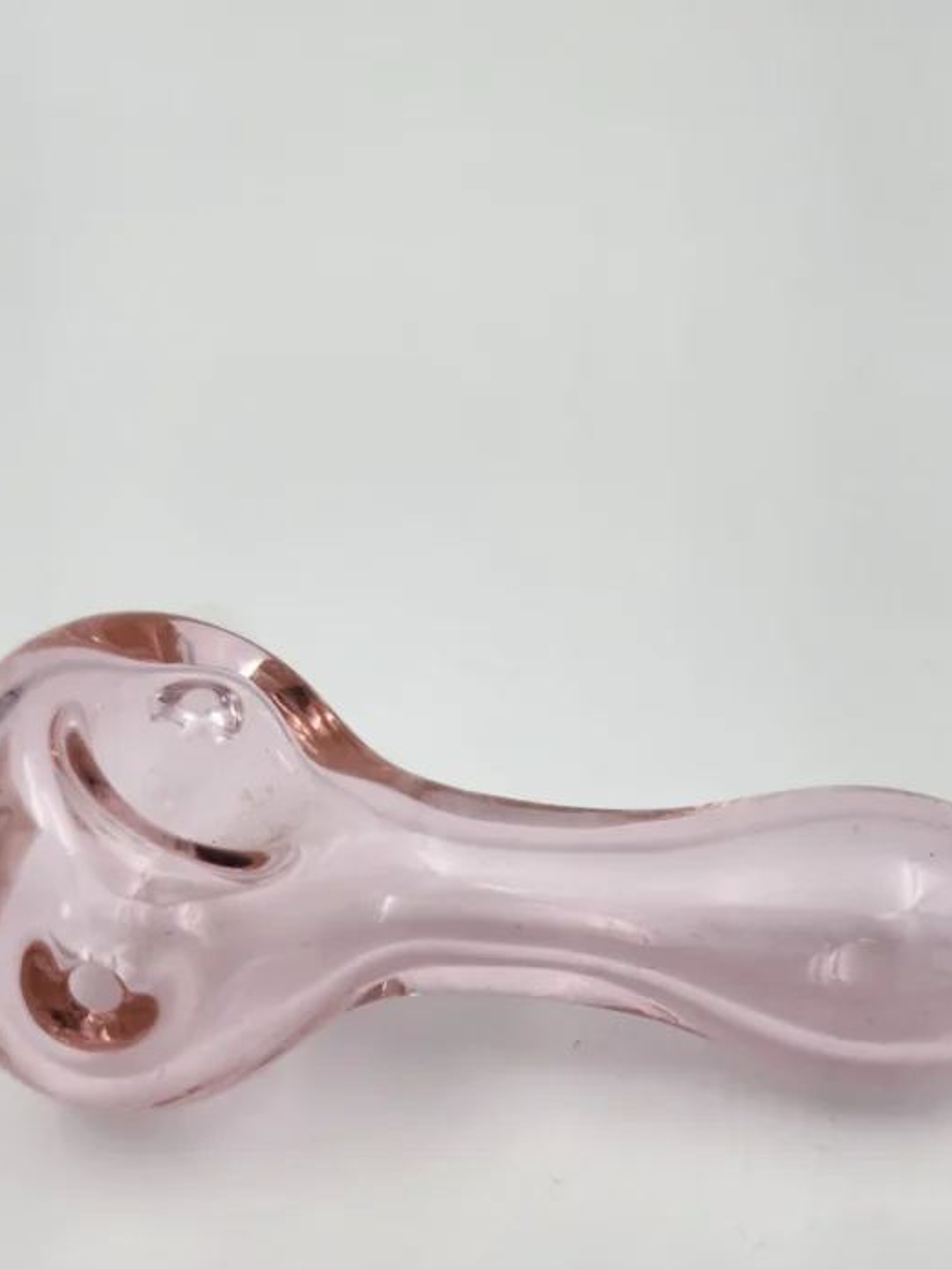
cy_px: 820
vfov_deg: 53.1
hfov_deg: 41.8
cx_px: 520
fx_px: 1246
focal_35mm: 34
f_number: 1.8
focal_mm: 6.4
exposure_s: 1/219
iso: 12
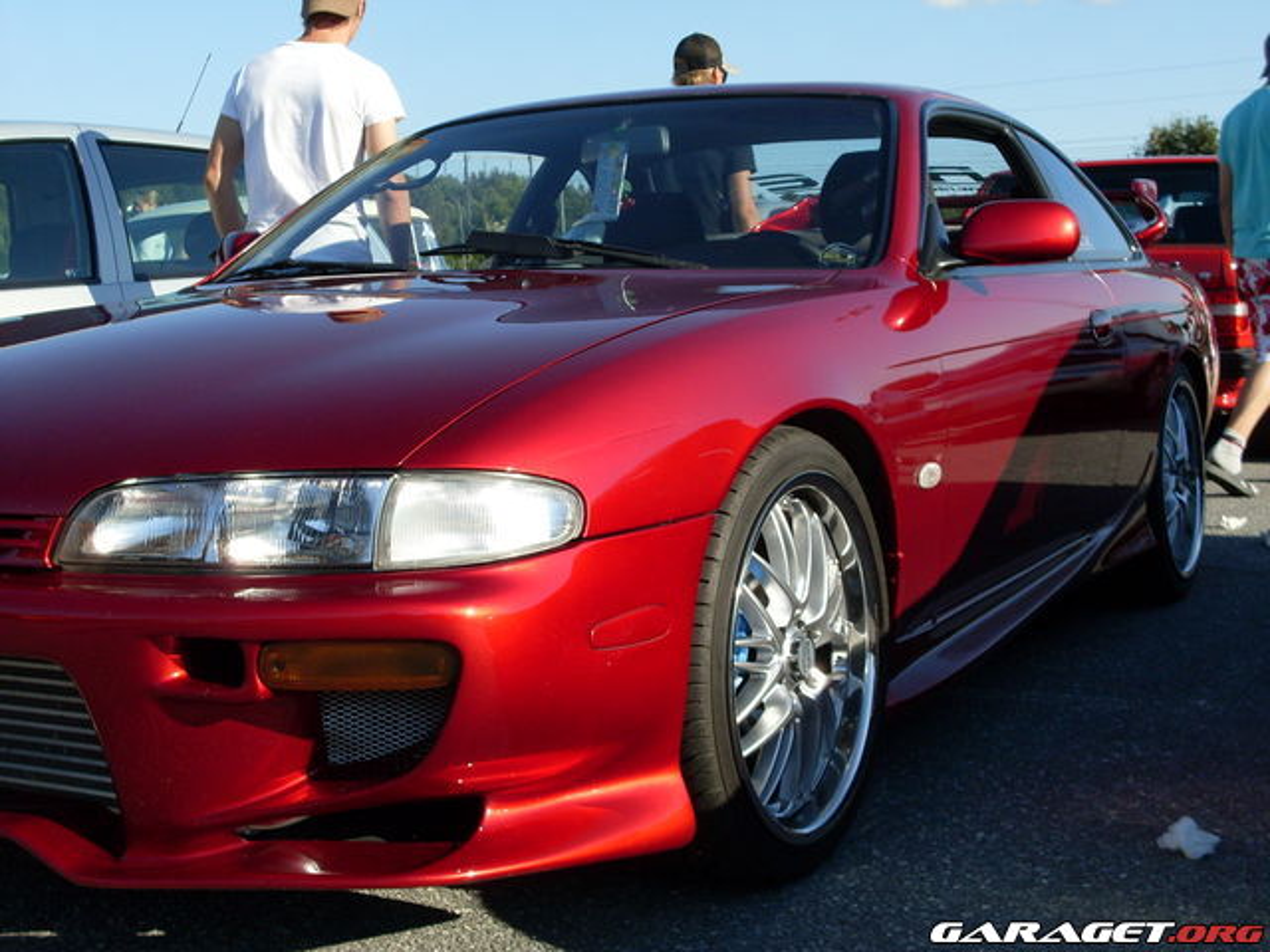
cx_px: 635
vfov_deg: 24.4
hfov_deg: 32.2
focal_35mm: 60
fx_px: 2201
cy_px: 476
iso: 80
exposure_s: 1/750
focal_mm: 9.9
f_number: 3.4
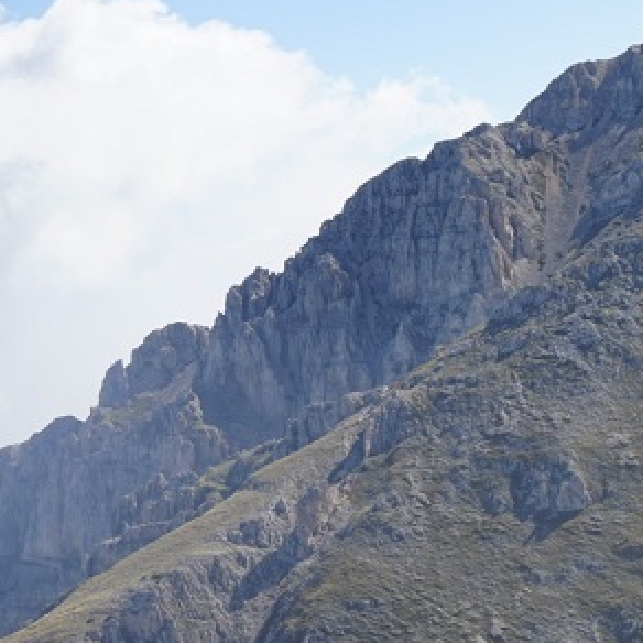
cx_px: 843
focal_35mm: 121
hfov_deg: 13.8
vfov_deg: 14.4
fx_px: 2543
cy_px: 418
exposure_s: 1/200
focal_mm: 52
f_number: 9
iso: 100
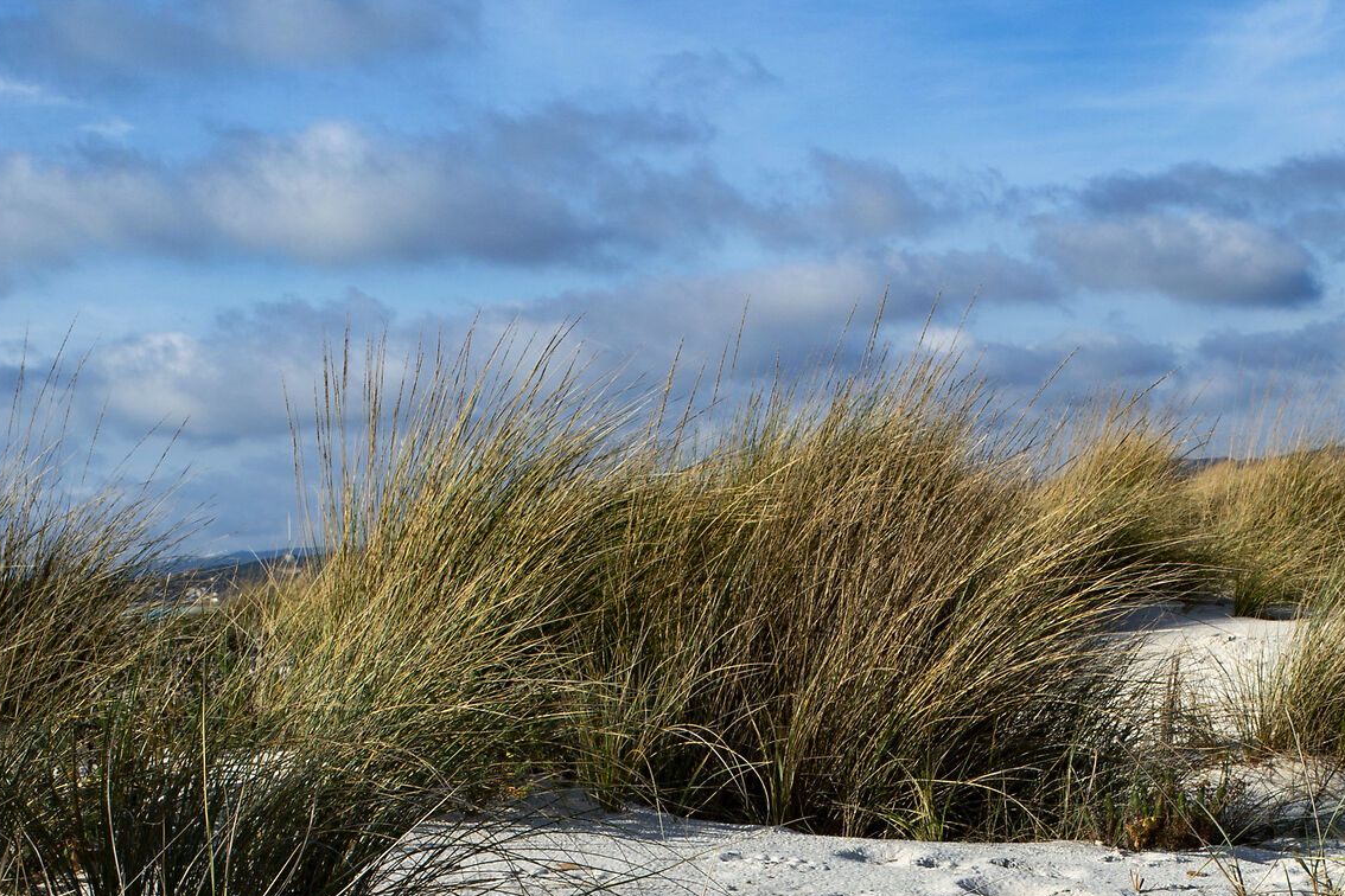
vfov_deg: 17.3
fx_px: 2765
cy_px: 1166
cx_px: 872
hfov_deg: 27.2
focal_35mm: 74
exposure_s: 1/125
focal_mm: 35
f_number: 16
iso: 100
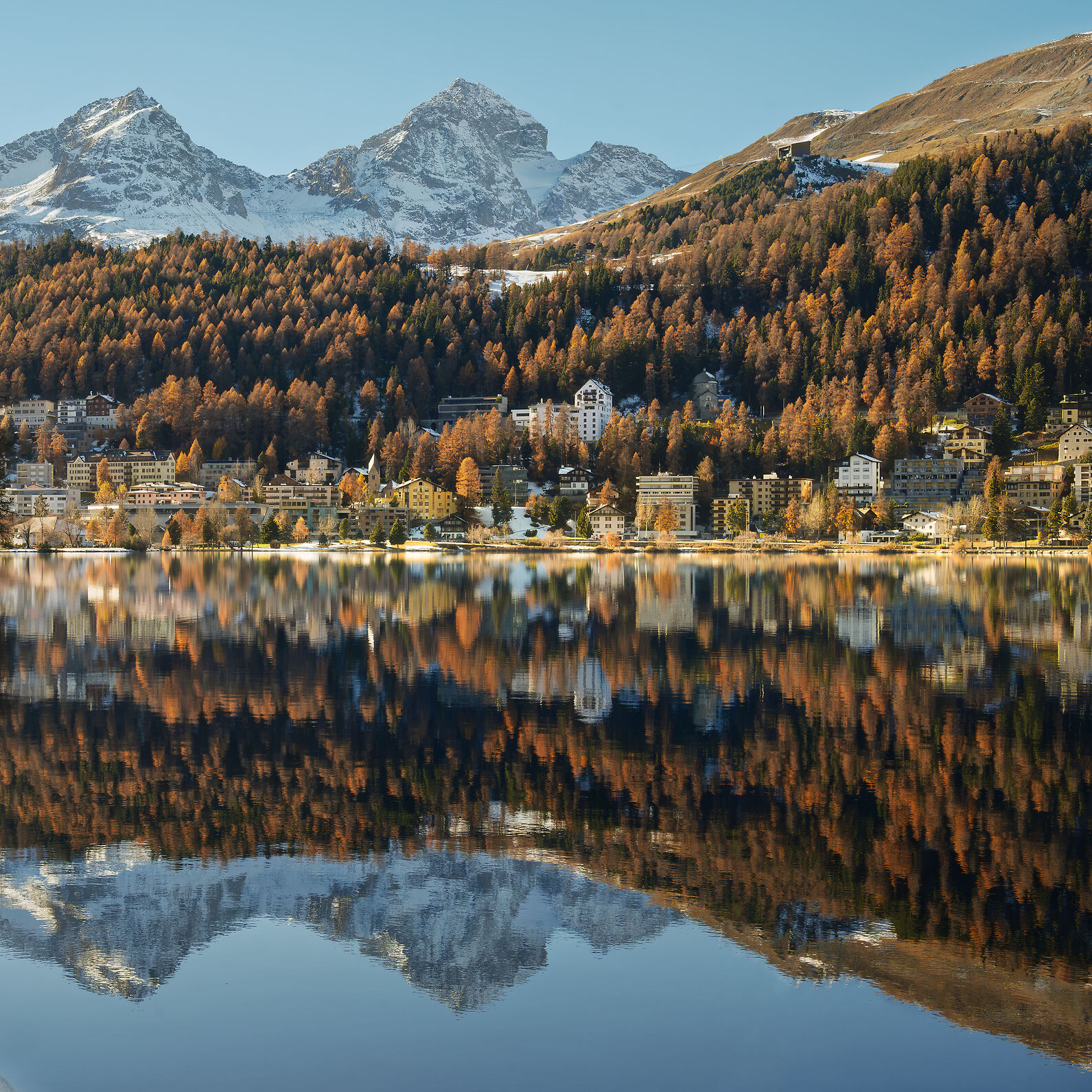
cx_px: 336
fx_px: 1785
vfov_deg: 34.0
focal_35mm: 50
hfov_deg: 33.6
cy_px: 545
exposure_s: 1/100
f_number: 13
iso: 200
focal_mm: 39
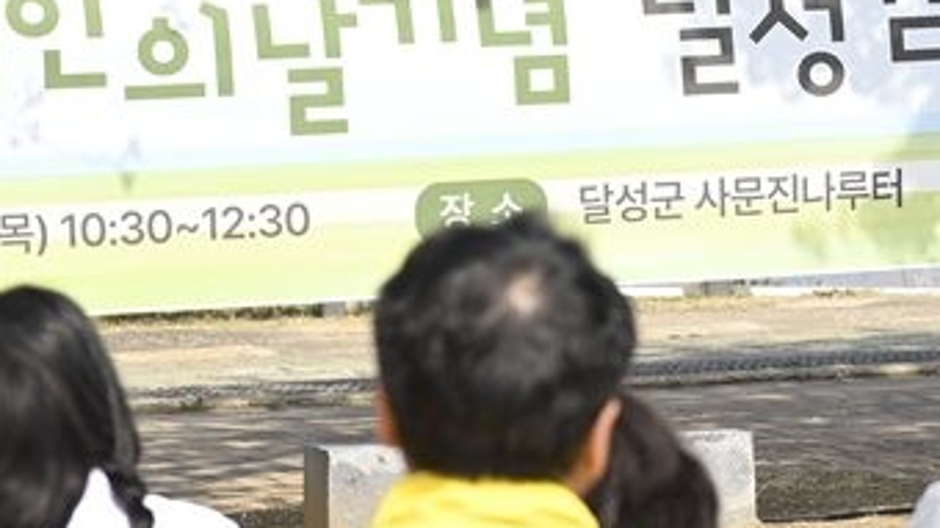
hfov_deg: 6.5
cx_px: 885
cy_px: 19
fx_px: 8297
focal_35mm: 333
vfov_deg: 3.6
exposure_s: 1/250
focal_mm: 120
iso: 100
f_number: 8
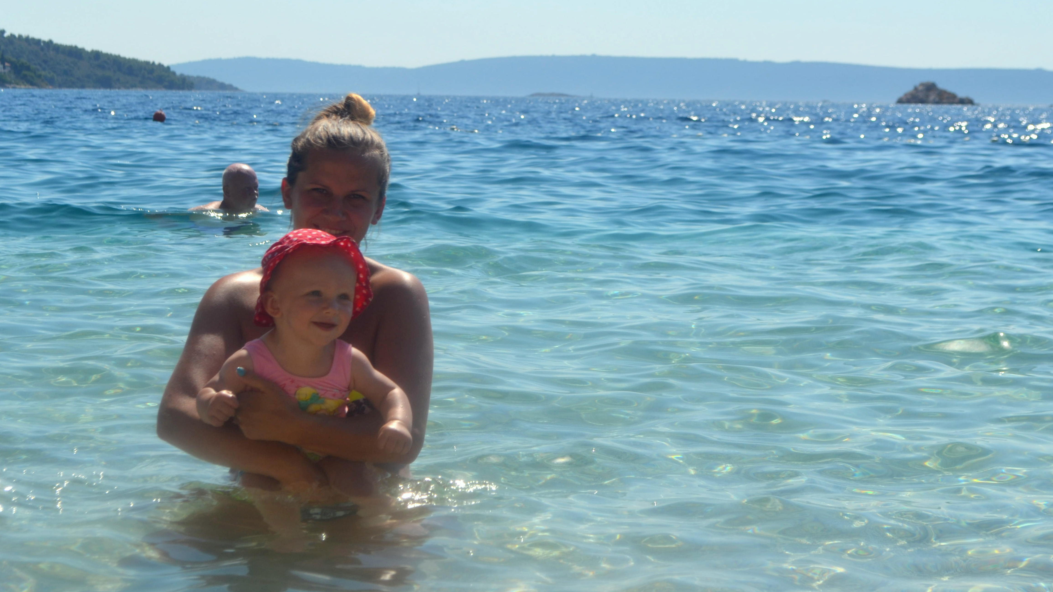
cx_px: 526
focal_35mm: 87
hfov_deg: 24.6
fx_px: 2416
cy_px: 242
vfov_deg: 14.0
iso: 100
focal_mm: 55
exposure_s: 1/200
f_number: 7.1
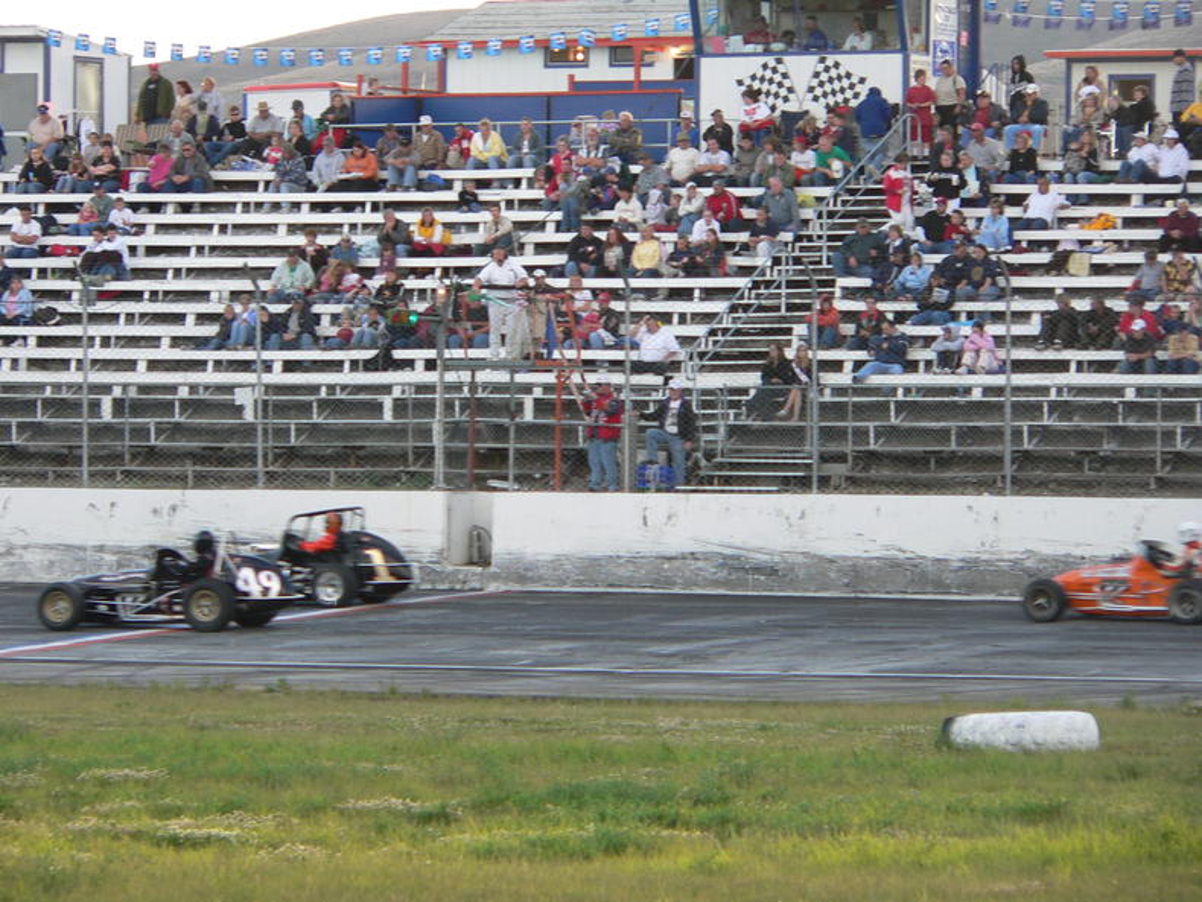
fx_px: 8197
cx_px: 601
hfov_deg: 8.4
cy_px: 451
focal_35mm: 236
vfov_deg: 6.3
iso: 100
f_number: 2.8
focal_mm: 39.2
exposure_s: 1/160
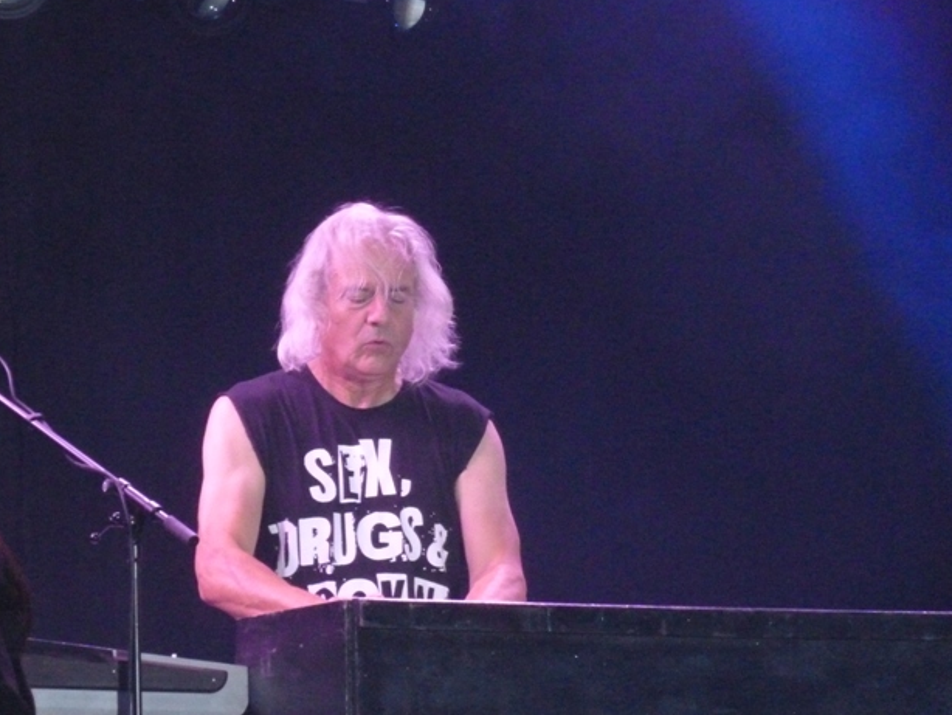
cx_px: 371
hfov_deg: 8.1
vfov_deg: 6.1
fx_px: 6741
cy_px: 343
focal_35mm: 245
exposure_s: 1/100
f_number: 4.5
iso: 800
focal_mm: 32.1
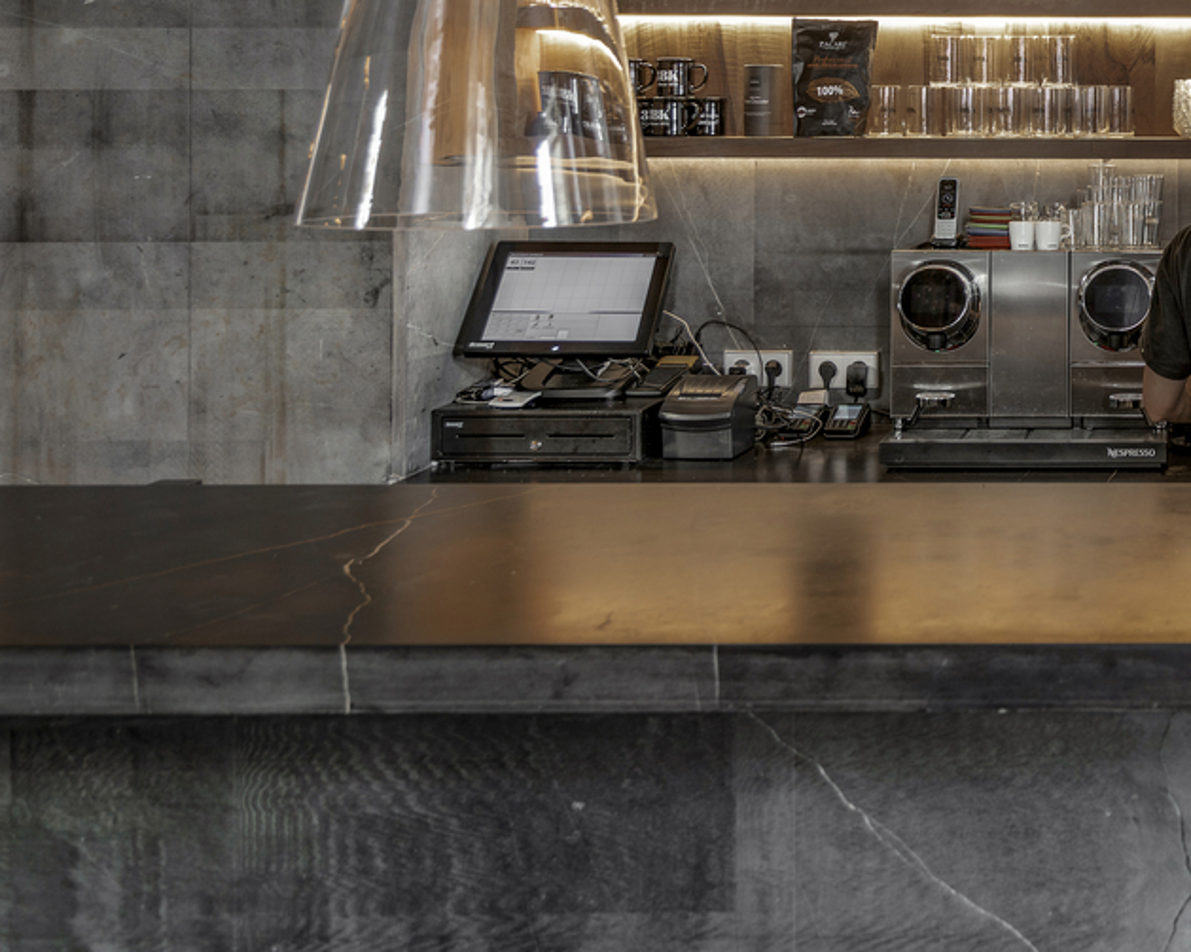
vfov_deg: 30.5
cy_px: 68
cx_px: 1264
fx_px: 1656
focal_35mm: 47
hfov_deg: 34.8
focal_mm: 21
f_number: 4
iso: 100
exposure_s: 1/4
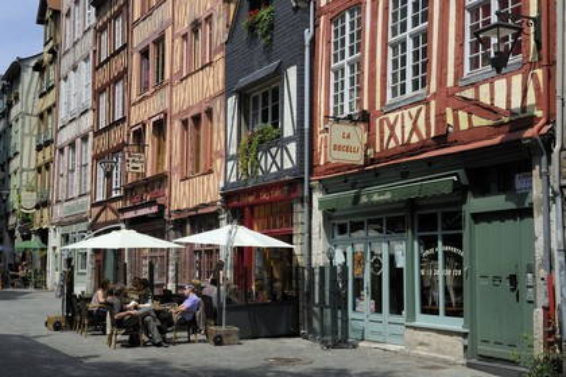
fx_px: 755
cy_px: 188
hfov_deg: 41.1
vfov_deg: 28.1
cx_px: 283
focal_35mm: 48
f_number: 14
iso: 200
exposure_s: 1/200
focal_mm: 48
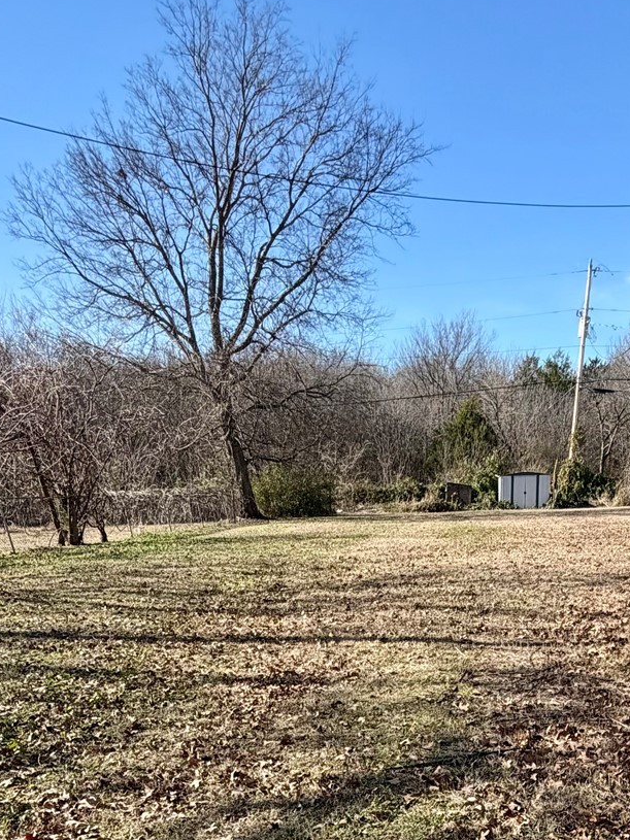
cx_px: 421
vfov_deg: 45.7
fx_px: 801
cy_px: 859
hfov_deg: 42.4
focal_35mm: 33
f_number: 2.2
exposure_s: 1/694
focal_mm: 2.22
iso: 40
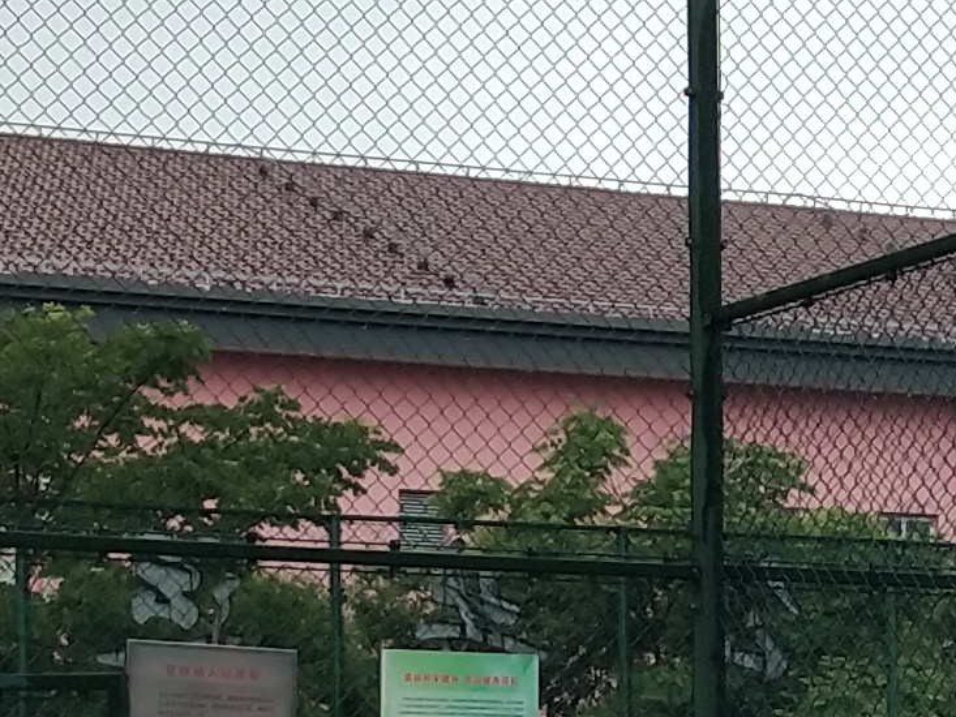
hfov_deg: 11.2
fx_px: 4861
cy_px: 916
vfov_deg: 8.3
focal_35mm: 176
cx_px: 751
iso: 50
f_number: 2.2
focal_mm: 3.69
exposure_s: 1/643
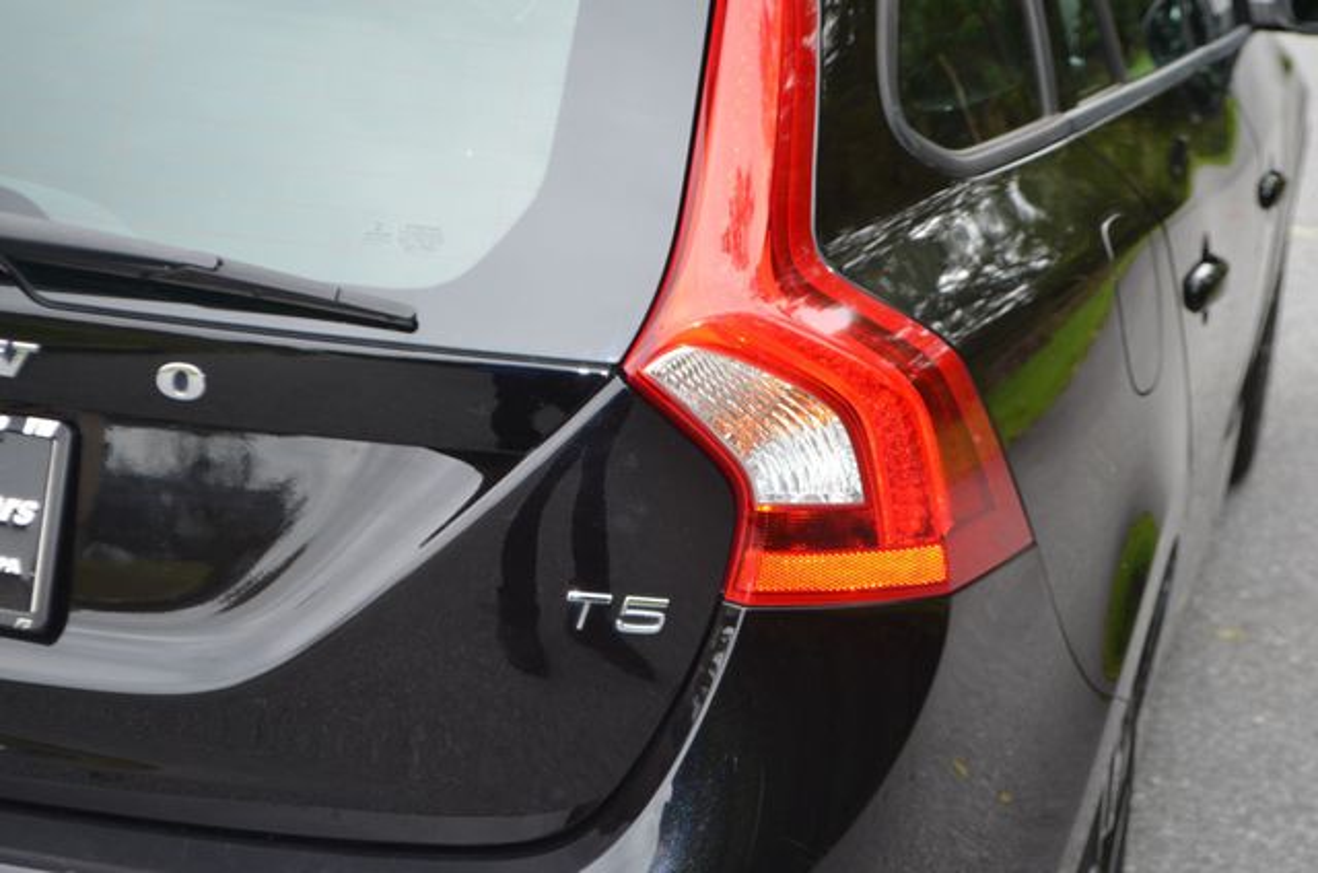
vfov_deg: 17.4
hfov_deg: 26.0
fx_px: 2850
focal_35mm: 78
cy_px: 436
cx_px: 659
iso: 320
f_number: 5.6
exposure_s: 1/125
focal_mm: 52
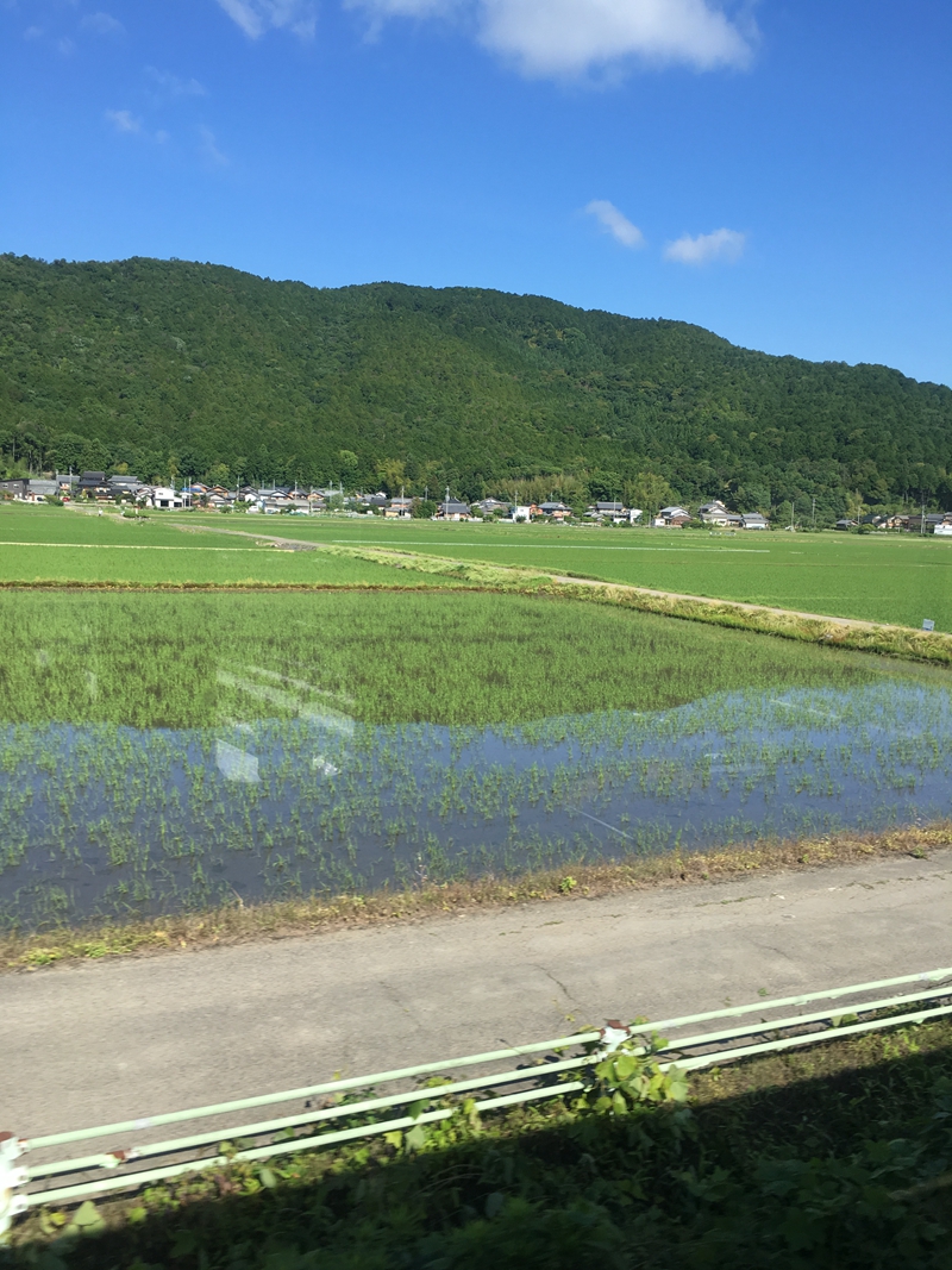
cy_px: 635
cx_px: 476
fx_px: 1064
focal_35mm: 29
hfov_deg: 48.2
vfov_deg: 61.7
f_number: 2.2
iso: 25
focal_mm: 4.15
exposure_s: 1/777
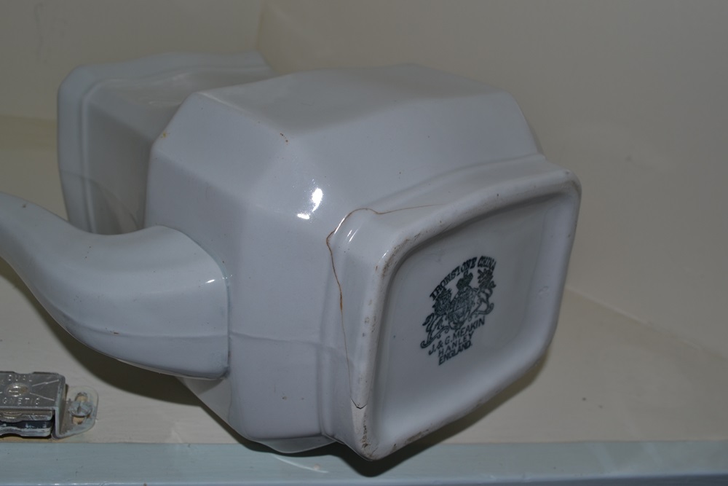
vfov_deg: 36.9
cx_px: 364
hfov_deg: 53.1
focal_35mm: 36
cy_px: 243
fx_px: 728
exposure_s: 1/60
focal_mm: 24
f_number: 8
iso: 100
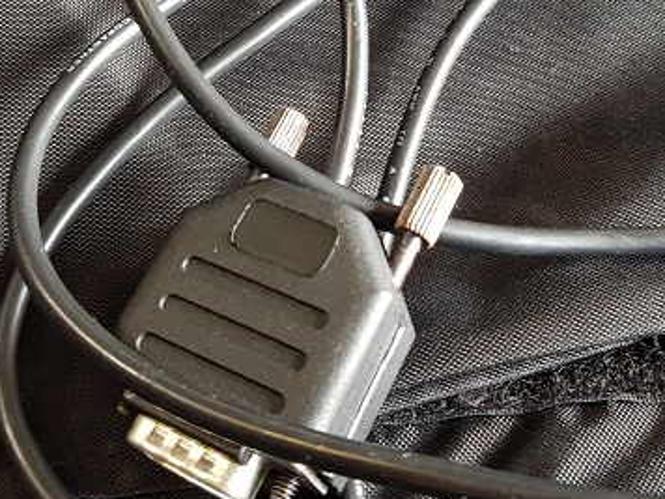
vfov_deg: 23.8
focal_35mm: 59
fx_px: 1133
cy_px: 10
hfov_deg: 32.7
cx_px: 354
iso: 200
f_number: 1.7
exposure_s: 1/27
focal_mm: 4.2
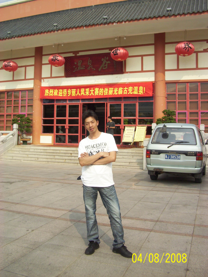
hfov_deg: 41.8
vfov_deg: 54.0
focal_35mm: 34
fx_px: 272
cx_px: 104
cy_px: 138
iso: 80
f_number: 5.6
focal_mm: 5.7
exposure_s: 1/250
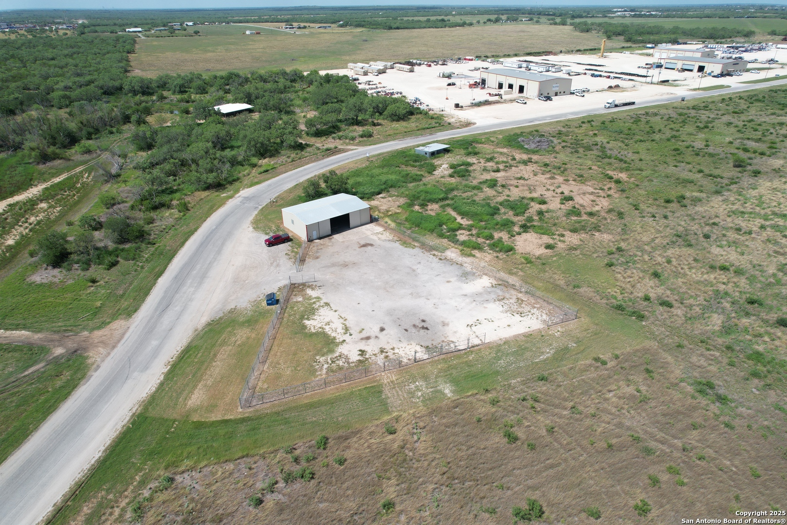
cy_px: 262
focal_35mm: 22
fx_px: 481
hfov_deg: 78.6
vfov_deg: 57.2
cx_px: 394
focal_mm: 8.38
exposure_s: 1/2000
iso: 110
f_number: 2.8
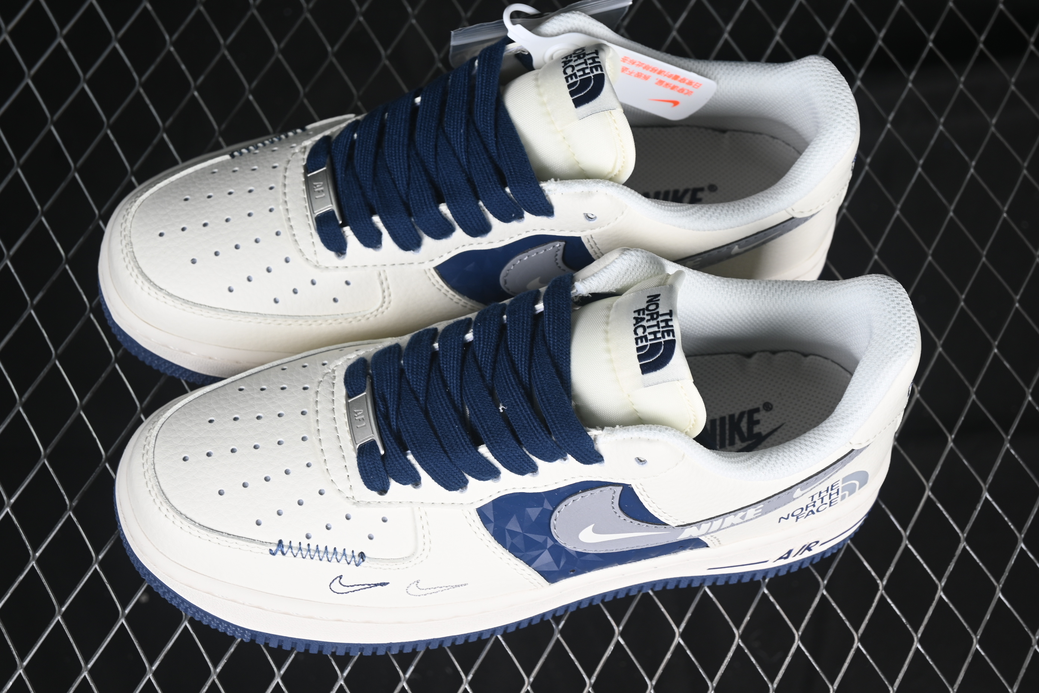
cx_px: 520
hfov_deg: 27.0
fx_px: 2164
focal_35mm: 75
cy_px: 346
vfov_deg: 18.2
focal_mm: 50
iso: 160
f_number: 7.1
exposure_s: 1/80
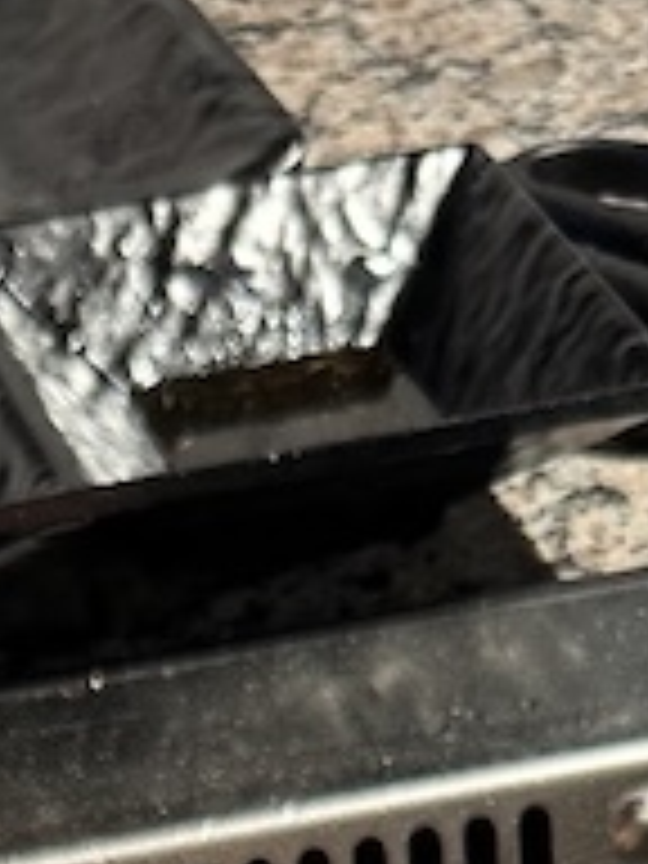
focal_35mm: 128
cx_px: -54
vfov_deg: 12.4
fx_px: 3195
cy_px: 2038
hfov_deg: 11.4
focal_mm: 6.86
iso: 160
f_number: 1.78
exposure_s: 1/60
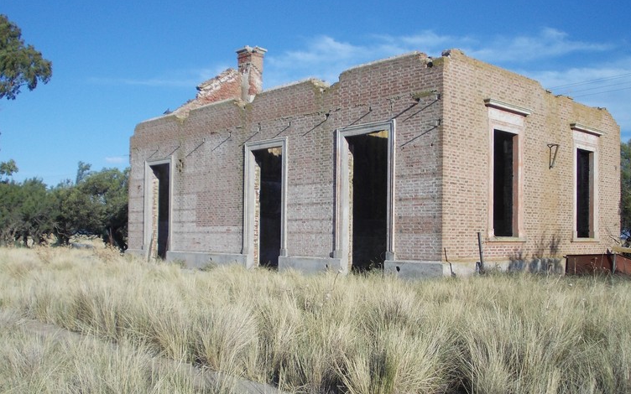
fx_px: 705
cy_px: 232
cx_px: 321
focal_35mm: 41
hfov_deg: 48.2
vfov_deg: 31.2
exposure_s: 1/320
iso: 80
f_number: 6.2
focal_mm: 5.3
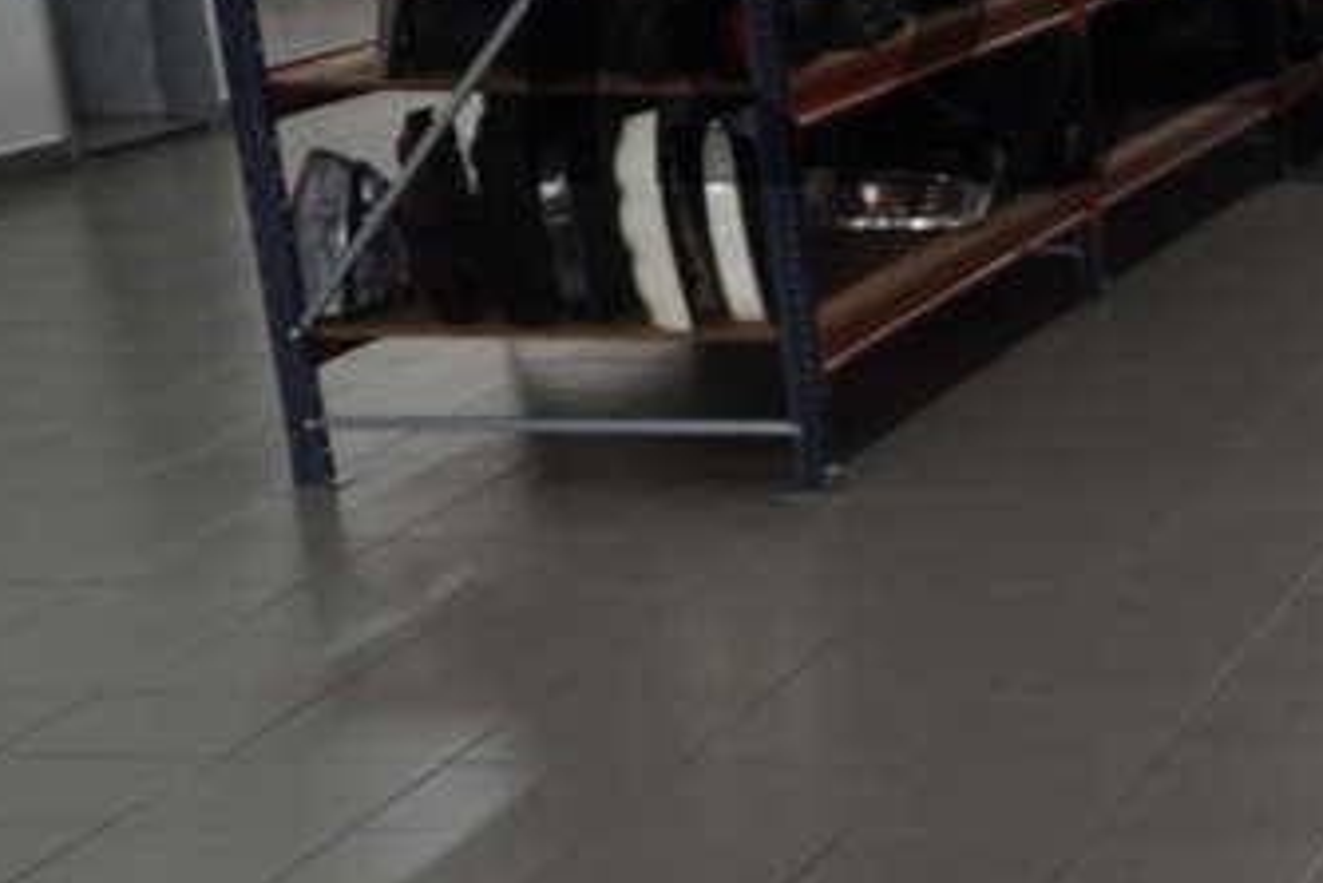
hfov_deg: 17.5
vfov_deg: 12.7
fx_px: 3810
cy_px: 1202
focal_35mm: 104
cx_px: 2060
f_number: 4
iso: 1250
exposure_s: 1/160
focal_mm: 21
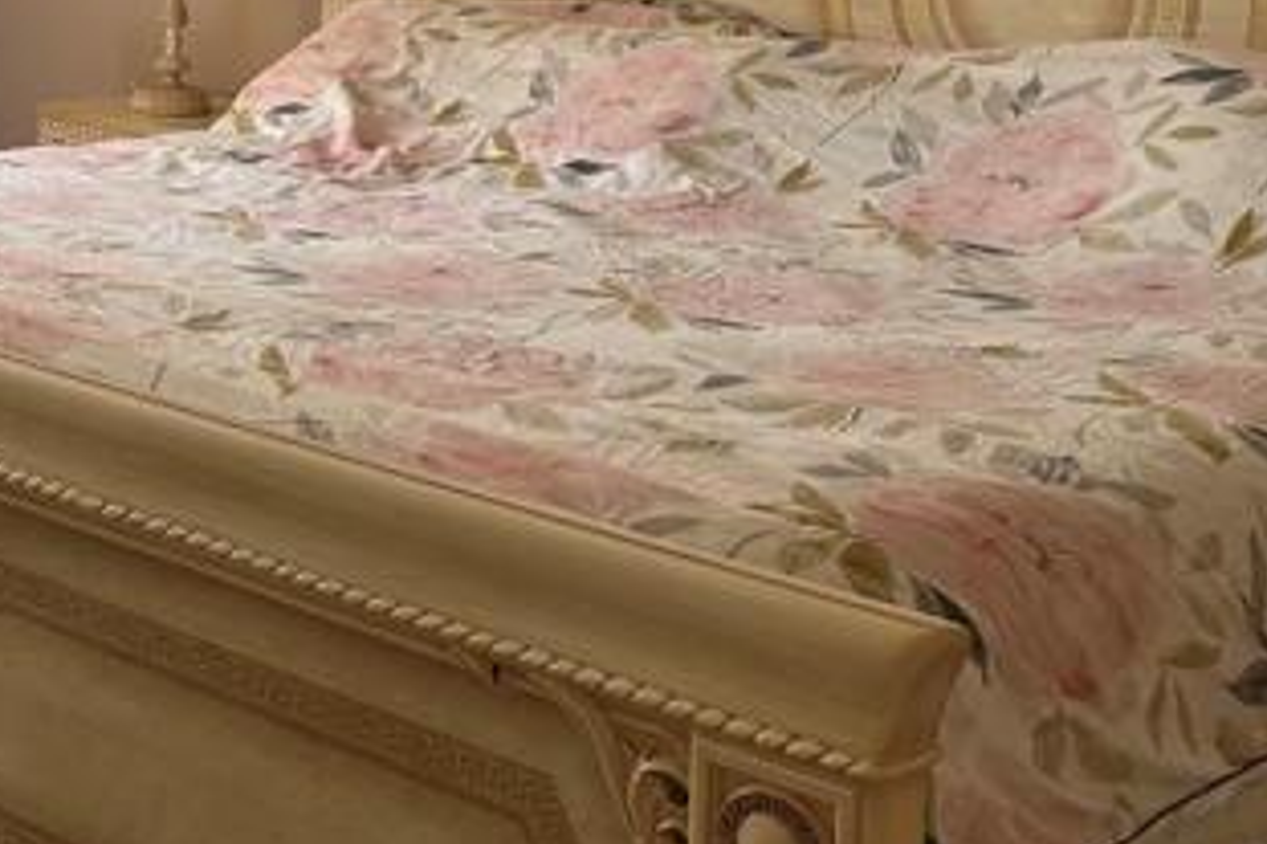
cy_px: -82
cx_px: -485
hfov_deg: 22.7
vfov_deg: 17.1
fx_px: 2708
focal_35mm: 77
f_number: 1.78
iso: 80
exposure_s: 1/214
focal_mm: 6.86
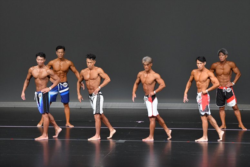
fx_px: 1402
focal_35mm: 202
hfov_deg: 10.2
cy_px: 84
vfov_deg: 6.8
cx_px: 125
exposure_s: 1/400
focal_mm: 135
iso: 4000
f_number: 5.6
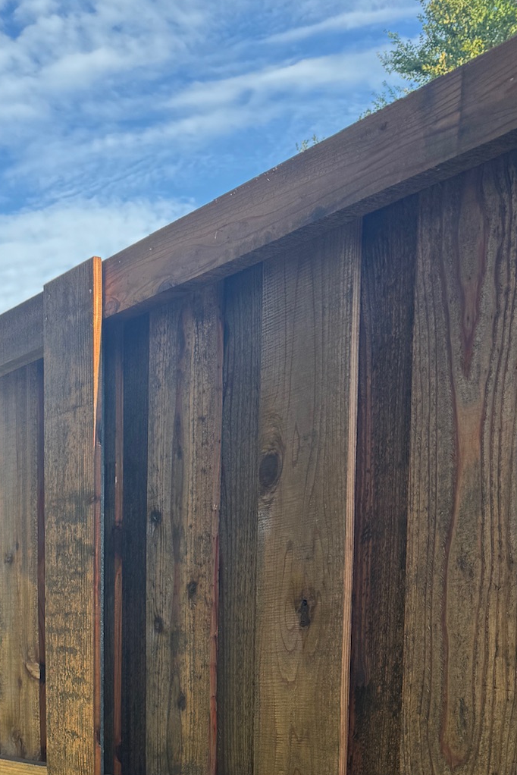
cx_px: -8
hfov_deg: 25.6
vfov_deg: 35.8
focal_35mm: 50
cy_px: 771
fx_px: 1076
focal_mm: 6.76
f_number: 1.78
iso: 80
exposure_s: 1/1010
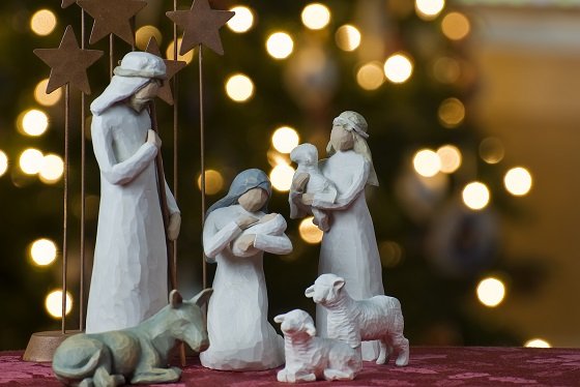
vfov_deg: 3.7
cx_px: 290
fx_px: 6045
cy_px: 194
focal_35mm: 375
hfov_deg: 5.5
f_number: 5.6
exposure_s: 1
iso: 100
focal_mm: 250
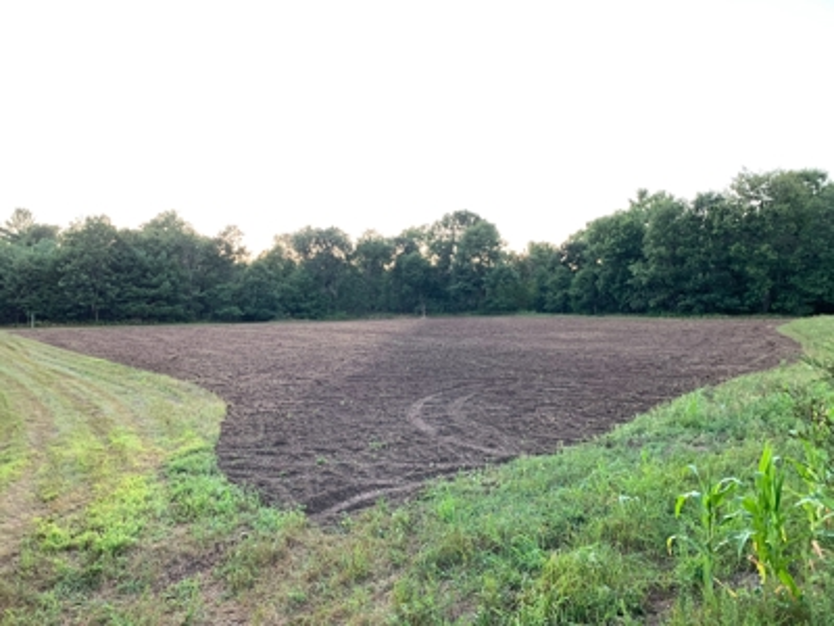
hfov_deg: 67.3
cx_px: 417
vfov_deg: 53.1
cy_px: 313
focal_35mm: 26
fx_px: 626
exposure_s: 1/60
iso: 125
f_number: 1.8
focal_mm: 4.25
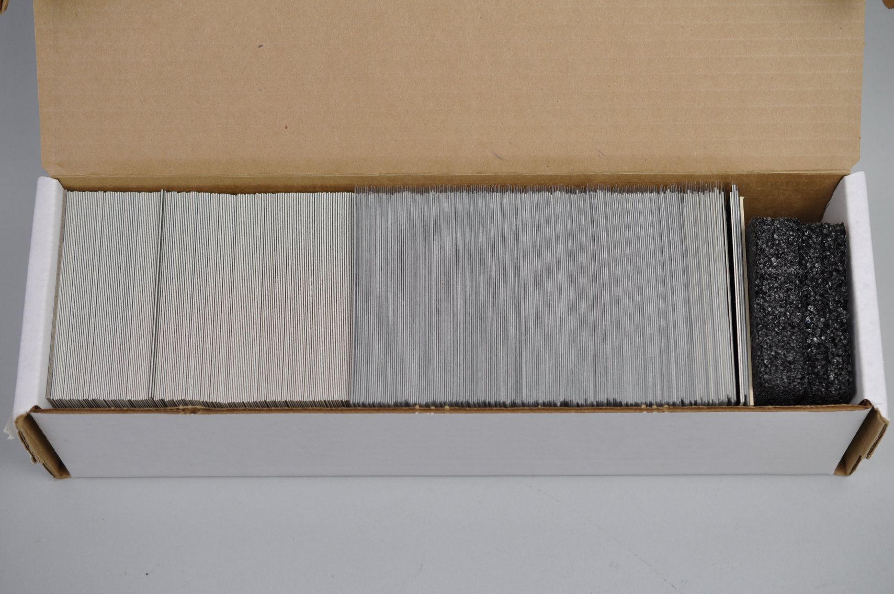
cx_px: 447
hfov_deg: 33.4
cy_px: 297
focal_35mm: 60
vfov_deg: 22.6
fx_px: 1488
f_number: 4.5
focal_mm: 40
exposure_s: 1/80
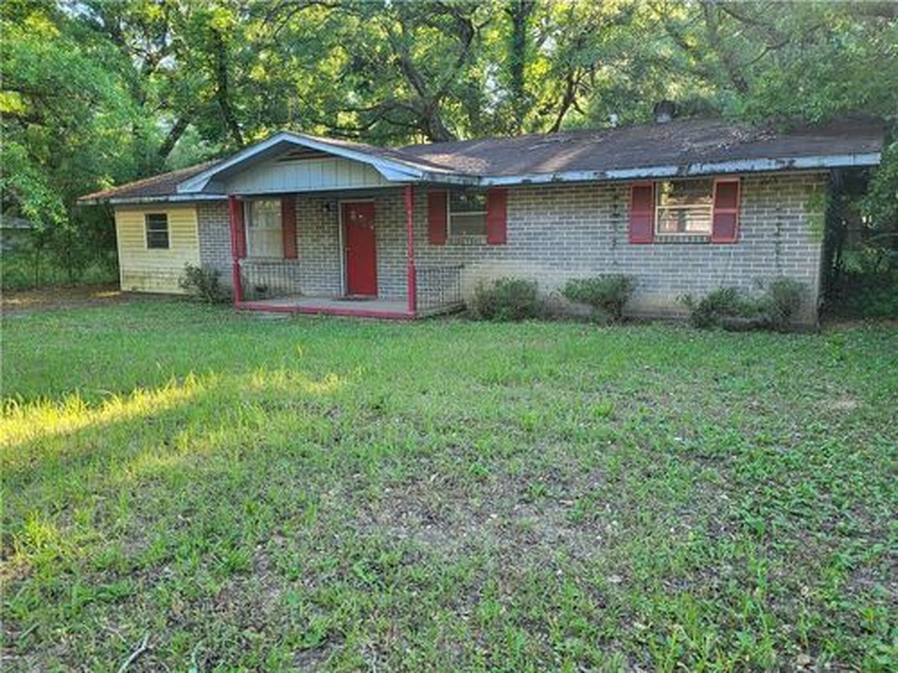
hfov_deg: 67.3
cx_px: 449
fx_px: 674
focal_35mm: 26
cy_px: 336
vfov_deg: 53.1
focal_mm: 5.4
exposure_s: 1/120
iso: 100
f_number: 1.8
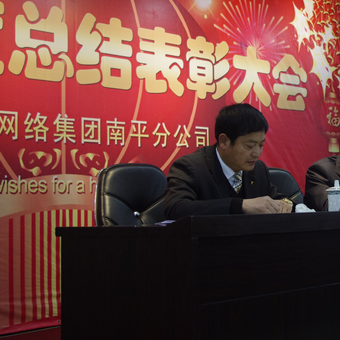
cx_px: 318
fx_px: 845
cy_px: 134
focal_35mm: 76
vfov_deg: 22.7
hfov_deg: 22.1
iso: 800
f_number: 4
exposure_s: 1/40
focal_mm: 30.63
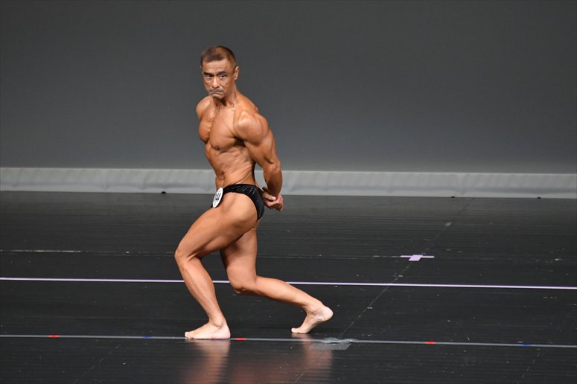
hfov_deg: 4.6
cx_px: 288
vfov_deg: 3.1
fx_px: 7209
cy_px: 192
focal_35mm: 450
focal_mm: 300
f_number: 5.6
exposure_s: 1/400
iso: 4000
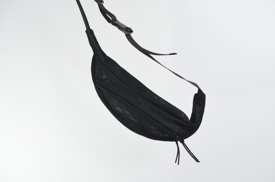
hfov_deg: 32.4
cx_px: 135
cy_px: 92
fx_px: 473
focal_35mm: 62
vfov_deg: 21.8
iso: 800
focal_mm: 40
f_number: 5
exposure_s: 1/100
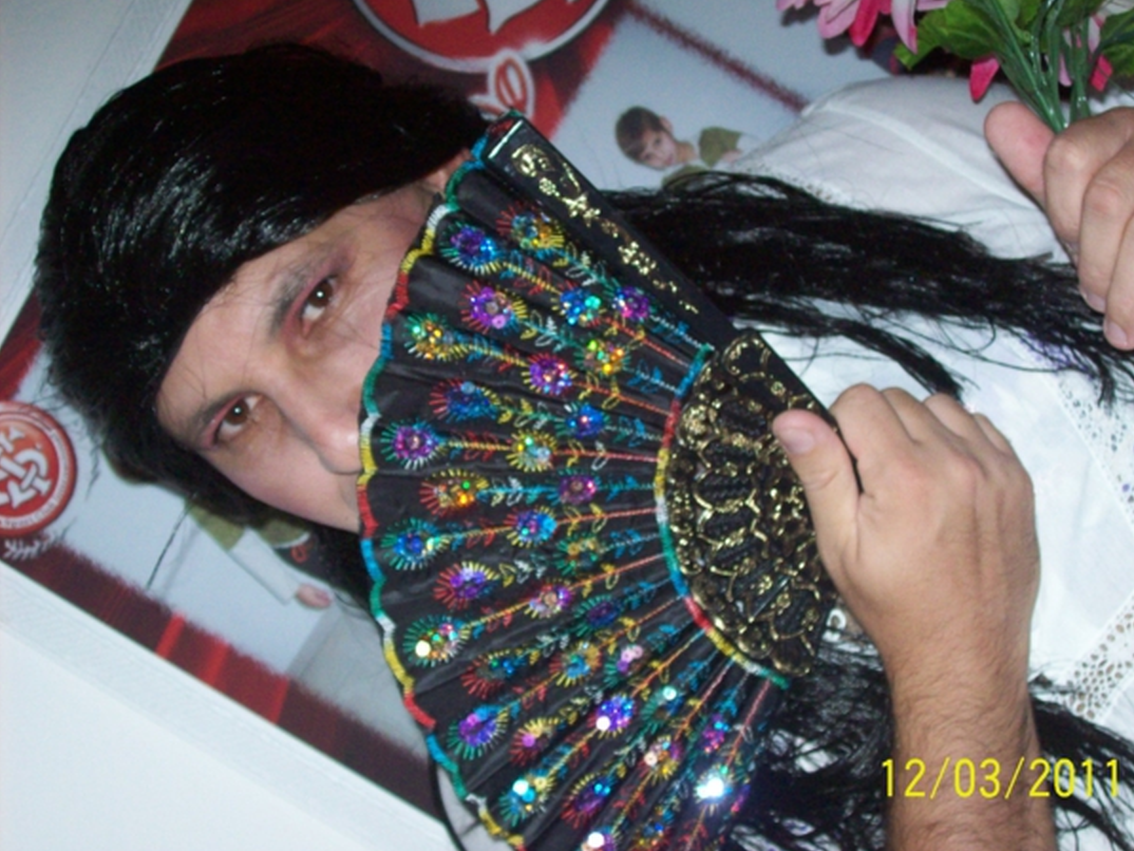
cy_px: 412
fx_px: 1966
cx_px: 606
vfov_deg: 24.4
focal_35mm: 60
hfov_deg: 32.2
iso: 200
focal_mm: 9.4
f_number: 3.4
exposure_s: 1/84.5
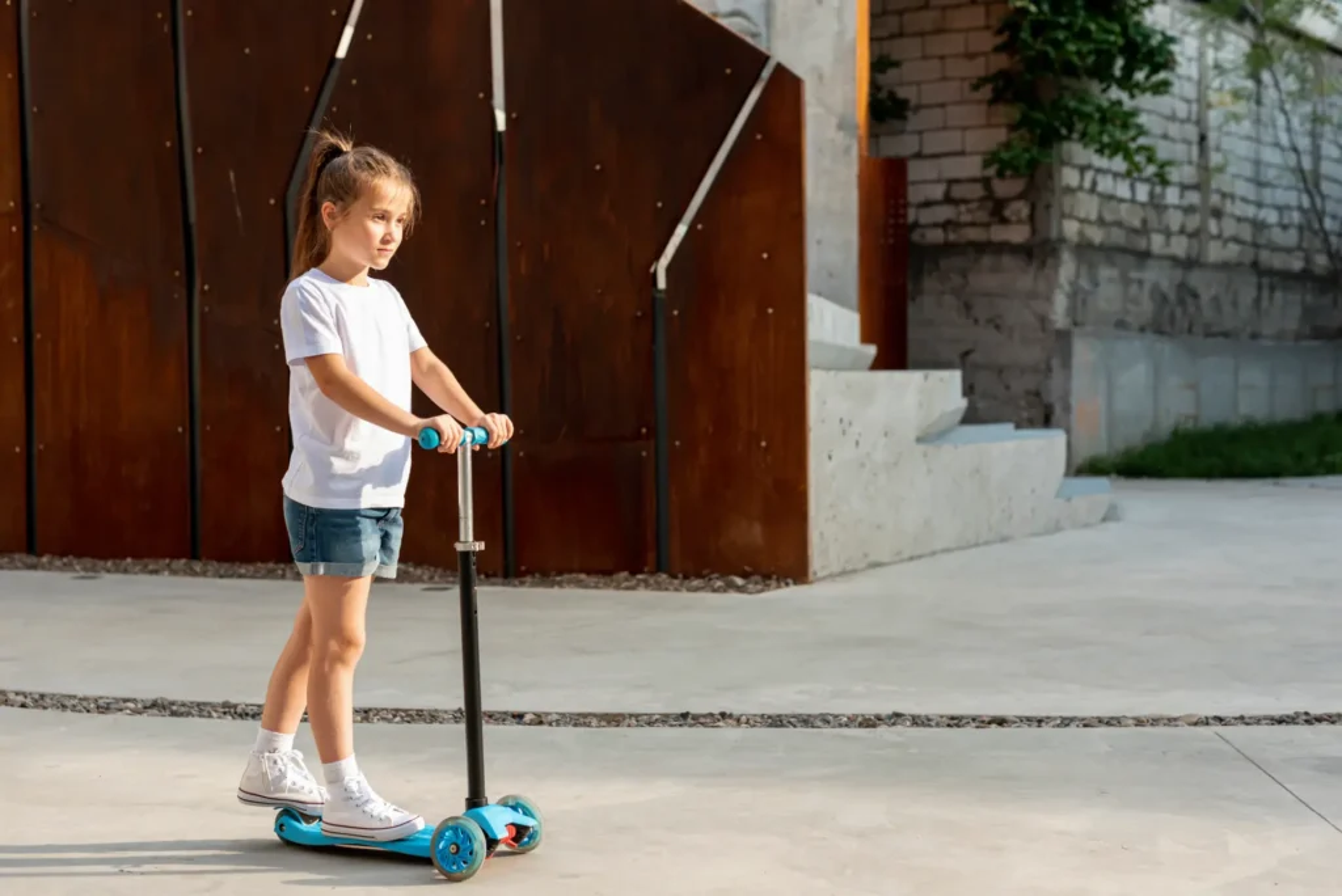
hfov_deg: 39.6
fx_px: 1865
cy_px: 448
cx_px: 671
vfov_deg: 27.0
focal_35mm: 50
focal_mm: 50
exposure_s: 1/640
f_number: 3.5
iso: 320
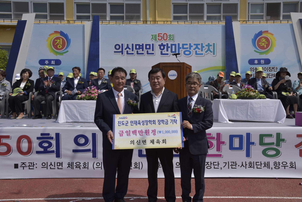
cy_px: 101
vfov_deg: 41.1
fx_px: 269
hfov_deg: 58.7
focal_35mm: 32
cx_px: 151
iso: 64
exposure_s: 1/200
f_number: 11
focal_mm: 32
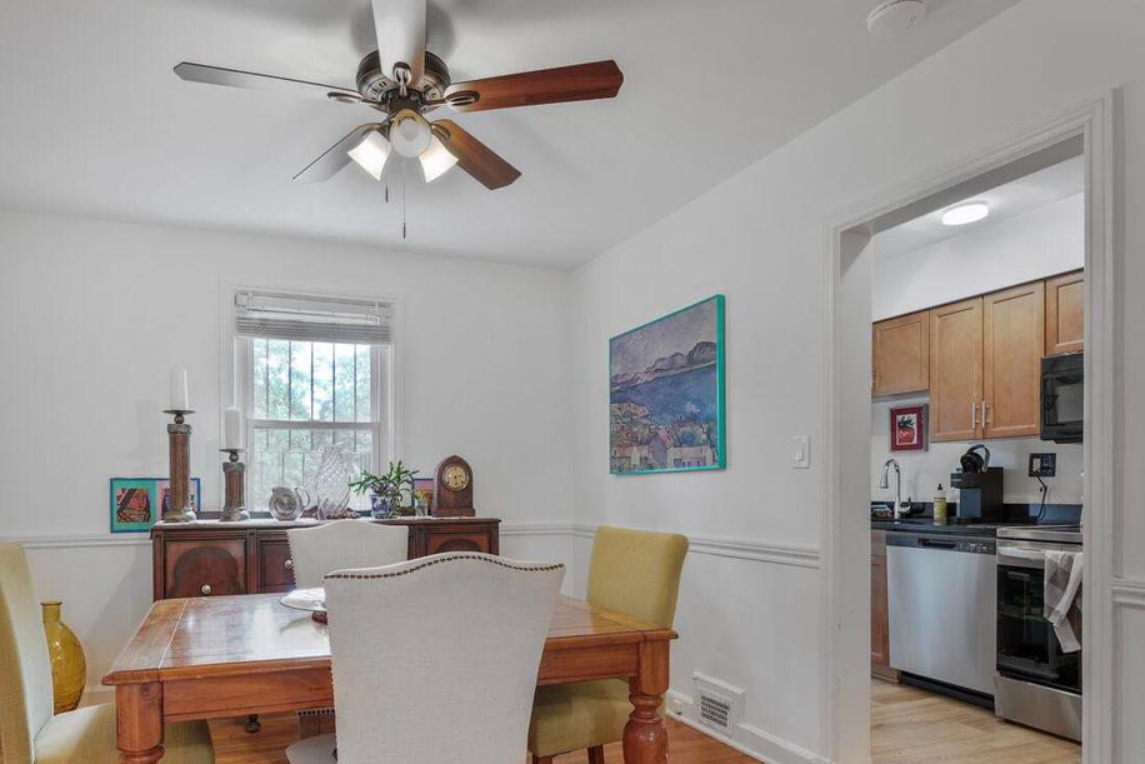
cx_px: 466
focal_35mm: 22
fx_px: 700
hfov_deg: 77.8
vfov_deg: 56.1
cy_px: 504
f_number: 8
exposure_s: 1/1.43
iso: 400
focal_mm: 14
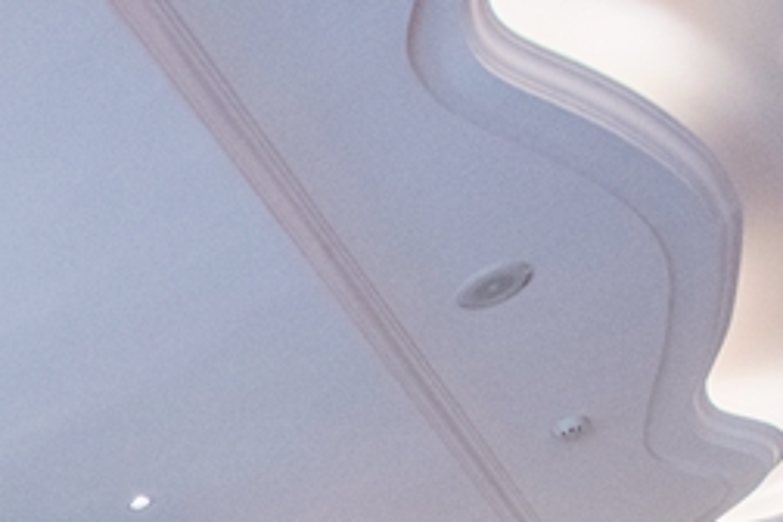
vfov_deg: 16.3
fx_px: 1305
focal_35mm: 60
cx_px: -618
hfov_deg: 21.7
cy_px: 1095
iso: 2500
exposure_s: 1/60
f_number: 4.5
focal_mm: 14
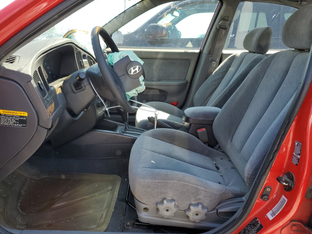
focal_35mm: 26
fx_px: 234
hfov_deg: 67.3
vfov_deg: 53.1
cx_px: 156
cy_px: 117
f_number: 1.5
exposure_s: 1/500
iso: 50
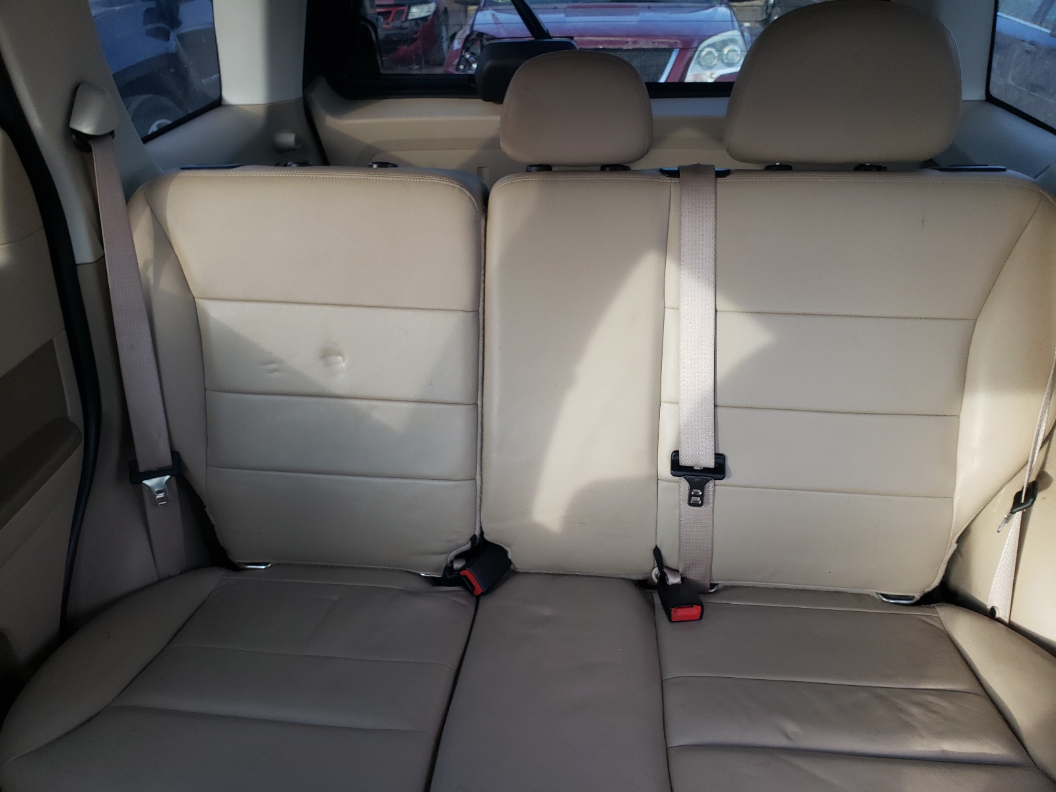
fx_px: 793
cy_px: 396
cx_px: 528
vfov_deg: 53.1
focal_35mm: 26
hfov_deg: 67.3
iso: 81
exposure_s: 1/60.2
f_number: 1.5
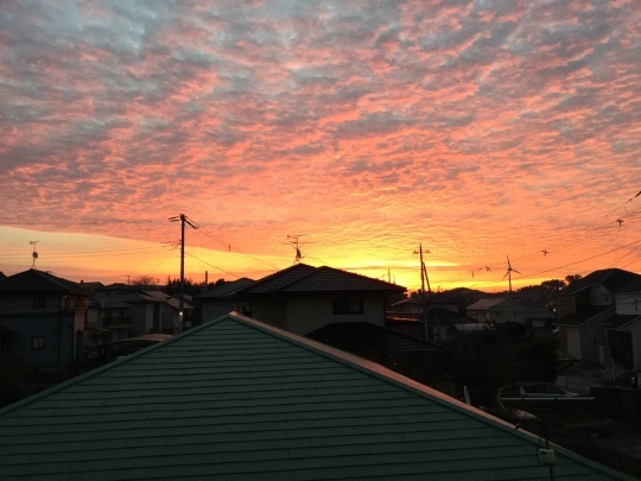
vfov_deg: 45.4
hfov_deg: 58.4
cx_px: 320
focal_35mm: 31
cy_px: 240
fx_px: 574
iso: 50
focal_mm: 3.3
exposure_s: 1/30
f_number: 2.4
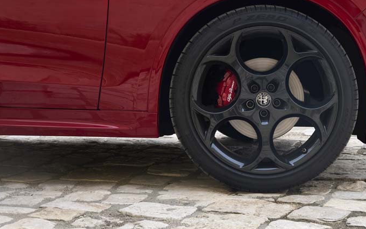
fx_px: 768
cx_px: 209
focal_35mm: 77
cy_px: 66
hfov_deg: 26.8
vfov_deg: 16.9
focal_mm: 51
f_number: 6.3
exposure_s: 1/160
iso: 250
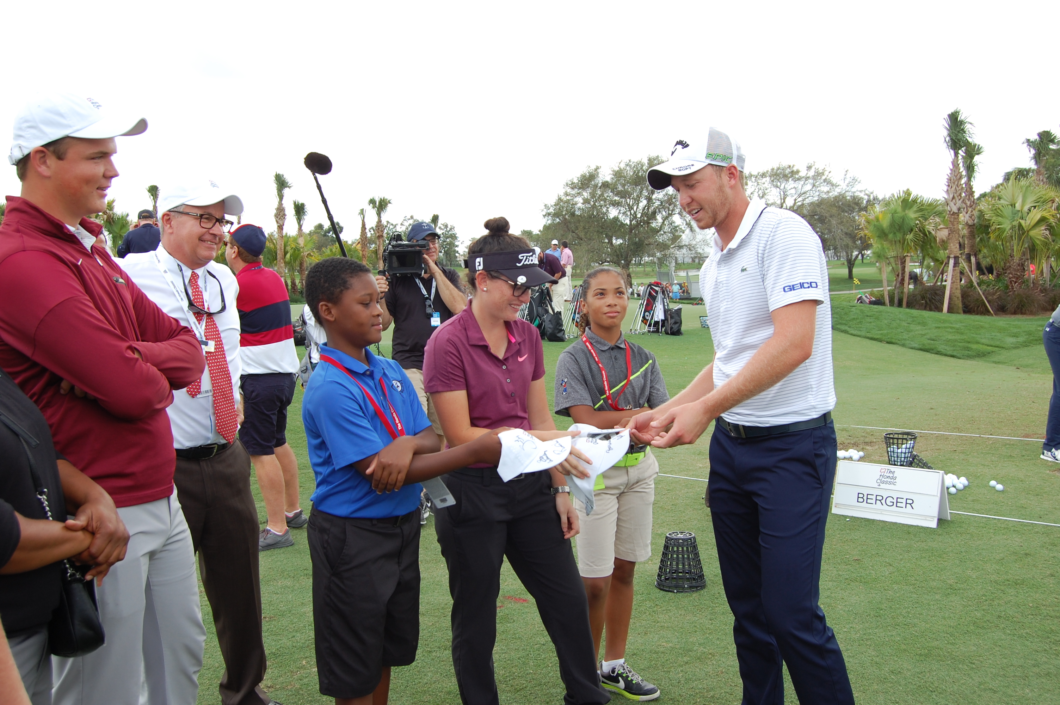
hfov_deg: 55.1
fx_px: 1015
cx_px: 530
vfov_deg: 38.3
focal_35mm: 34
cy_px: 352
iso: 200
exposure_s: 1/250
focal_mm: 23
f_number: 8
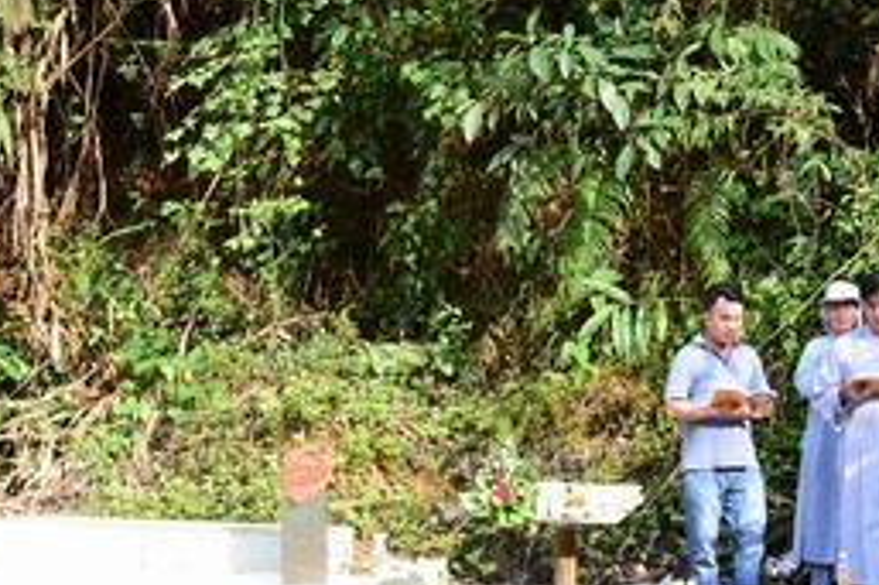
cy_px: 414
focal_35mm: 76
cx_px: 404
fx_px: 1854
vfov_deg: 17.8
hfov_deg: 26.7
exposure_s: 1/125
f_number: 8
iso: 400
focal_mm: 30
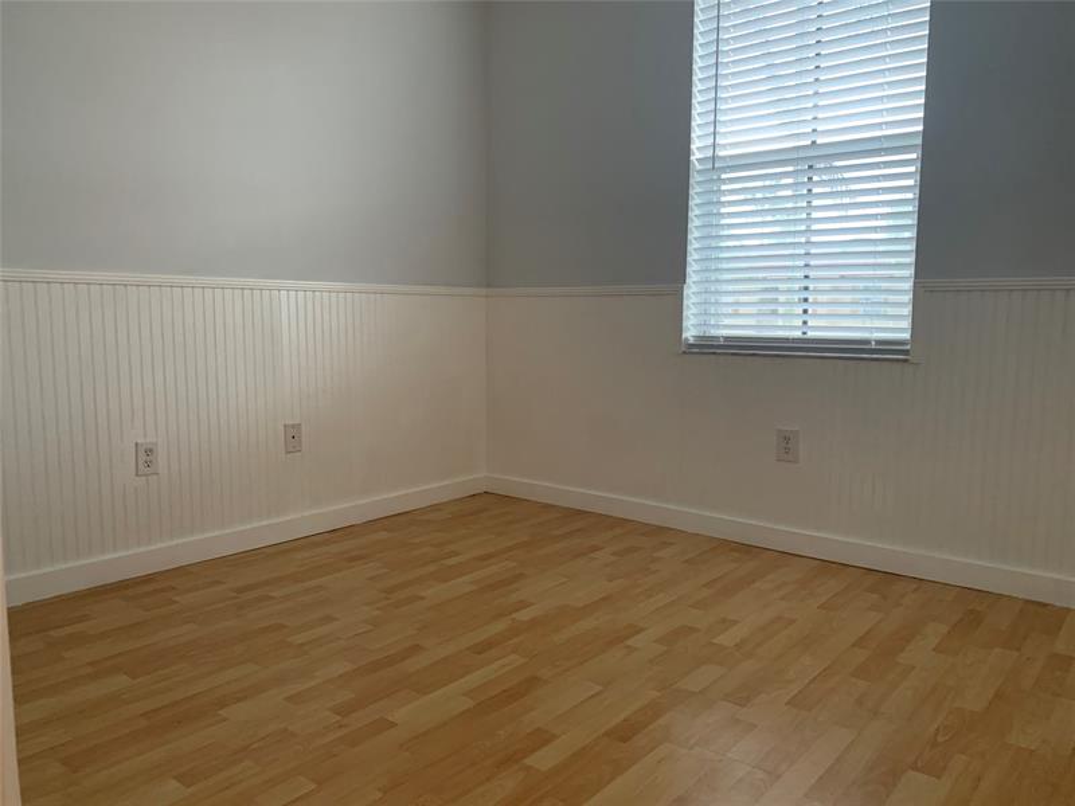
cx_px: 538
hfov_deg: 67.3
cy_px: 403
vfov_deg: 53.1
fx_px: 807
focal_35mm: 26
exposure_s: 1/40
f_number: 1.8
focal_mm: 4.25
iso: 250
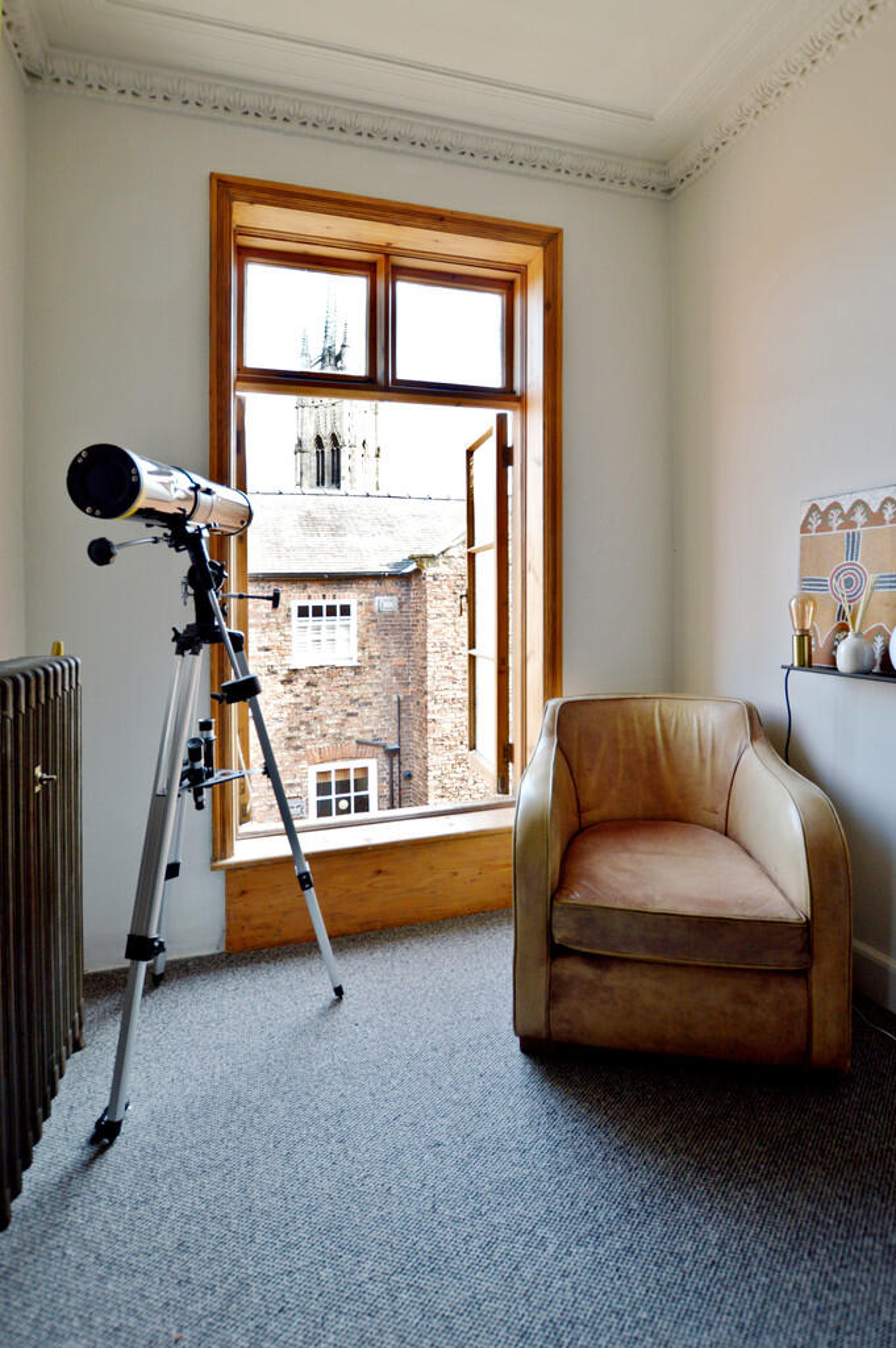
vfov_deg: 95.0
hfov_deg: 72.0
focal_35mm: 16
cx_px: 448
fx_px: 617
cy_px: 674
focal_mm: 11
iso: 200
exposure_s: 1/100
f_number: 5
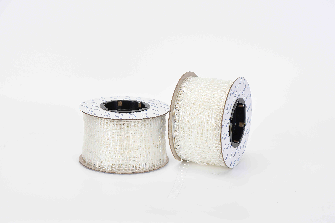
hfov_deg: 19.5
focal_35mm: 105
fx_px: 977
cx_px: 168
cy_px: 112
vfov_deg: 13.1
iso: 125
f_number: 13
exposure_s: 1/125
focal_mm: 105
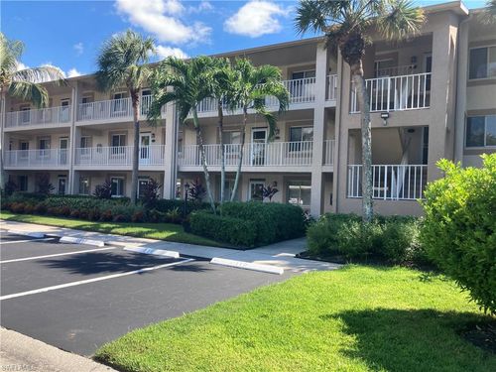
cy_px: 186
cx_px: 248
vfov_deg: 49.7
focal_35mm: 28
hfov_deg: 63.4
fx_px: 401
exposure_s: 1/736
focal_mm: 3.99
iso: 20
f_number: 1.8
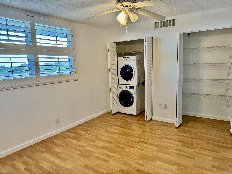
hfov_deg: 71.6
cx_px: 116
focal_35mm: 24
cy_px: 87
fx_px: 161
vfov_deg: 56.8
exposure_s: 1/120
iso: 160
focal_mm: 6.76
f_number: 1.78
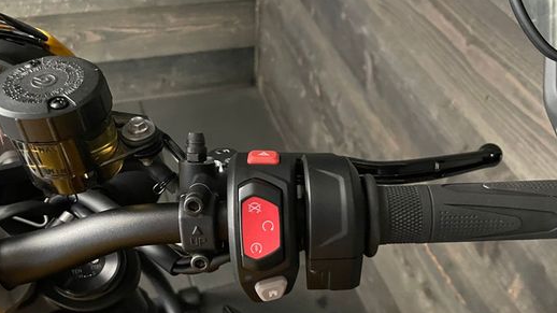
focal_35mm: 35
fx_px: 517
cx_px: 299
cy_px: 220
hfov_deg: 56.6
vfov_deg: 33.2
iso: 800
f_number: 1.6
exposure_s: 1/25
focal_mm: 4.2
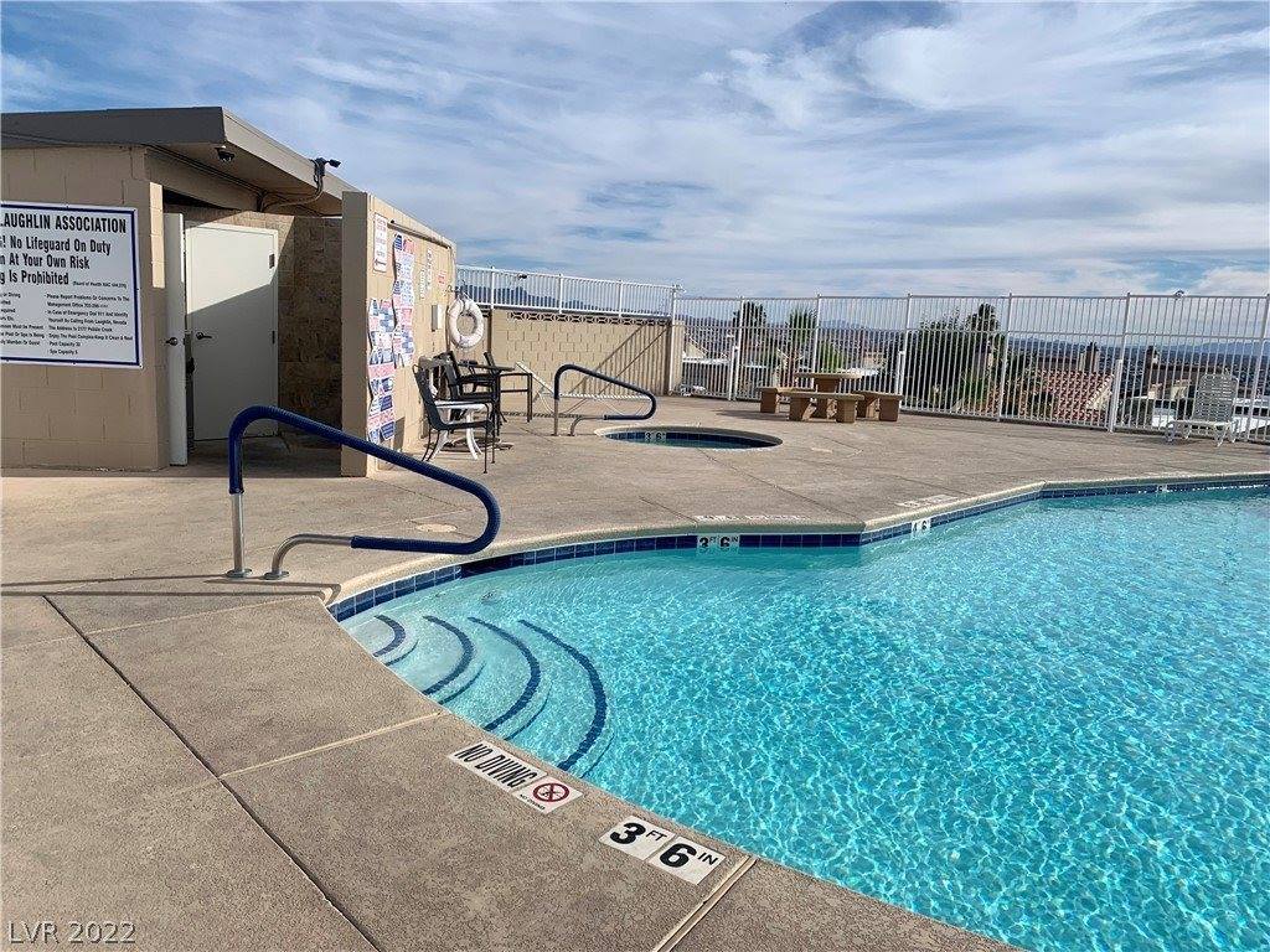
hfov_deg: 67.3
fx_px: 954
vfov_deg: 53.1
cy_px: 476
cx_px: 635
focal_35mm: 26
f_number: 1.8
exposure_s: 1/4274
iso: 25
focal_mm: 4.25
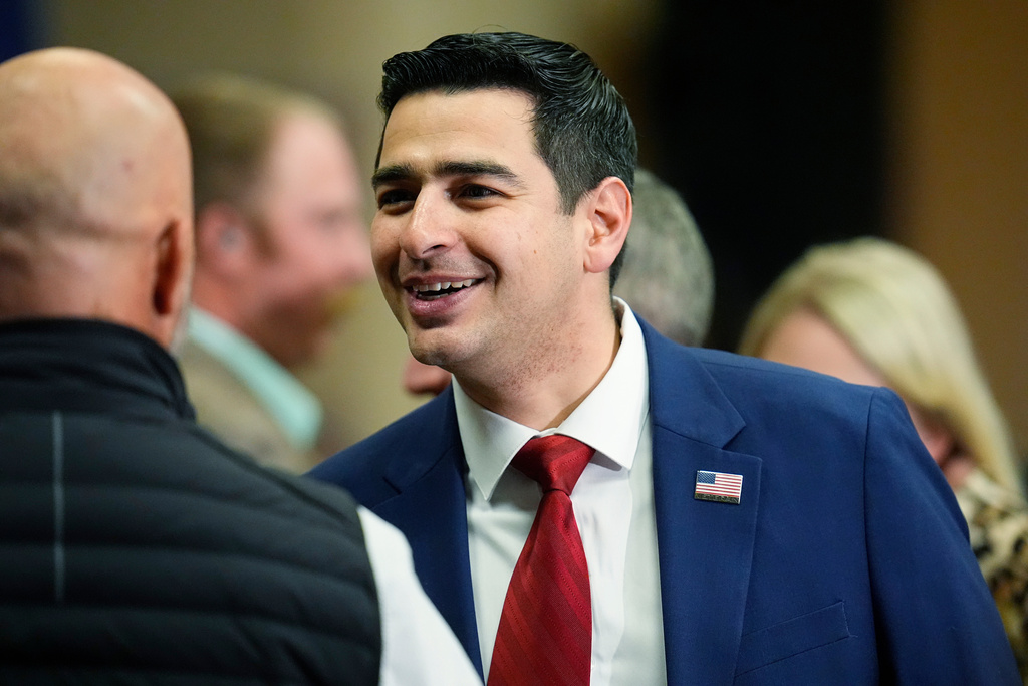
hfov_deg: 5.2
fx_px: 11423
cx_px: 514
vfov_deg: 3.4
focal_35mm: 400
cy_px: 343
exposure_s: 1/640
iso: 6400
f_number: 3.2
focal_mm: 400
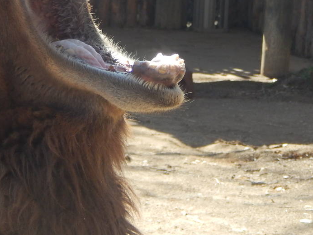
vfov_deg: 4.9
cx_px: 27
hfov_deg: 6.5
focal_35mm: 305
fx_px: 2758
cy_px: 13
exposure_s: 1/200
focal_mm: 23.4
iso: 125
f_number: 4.8
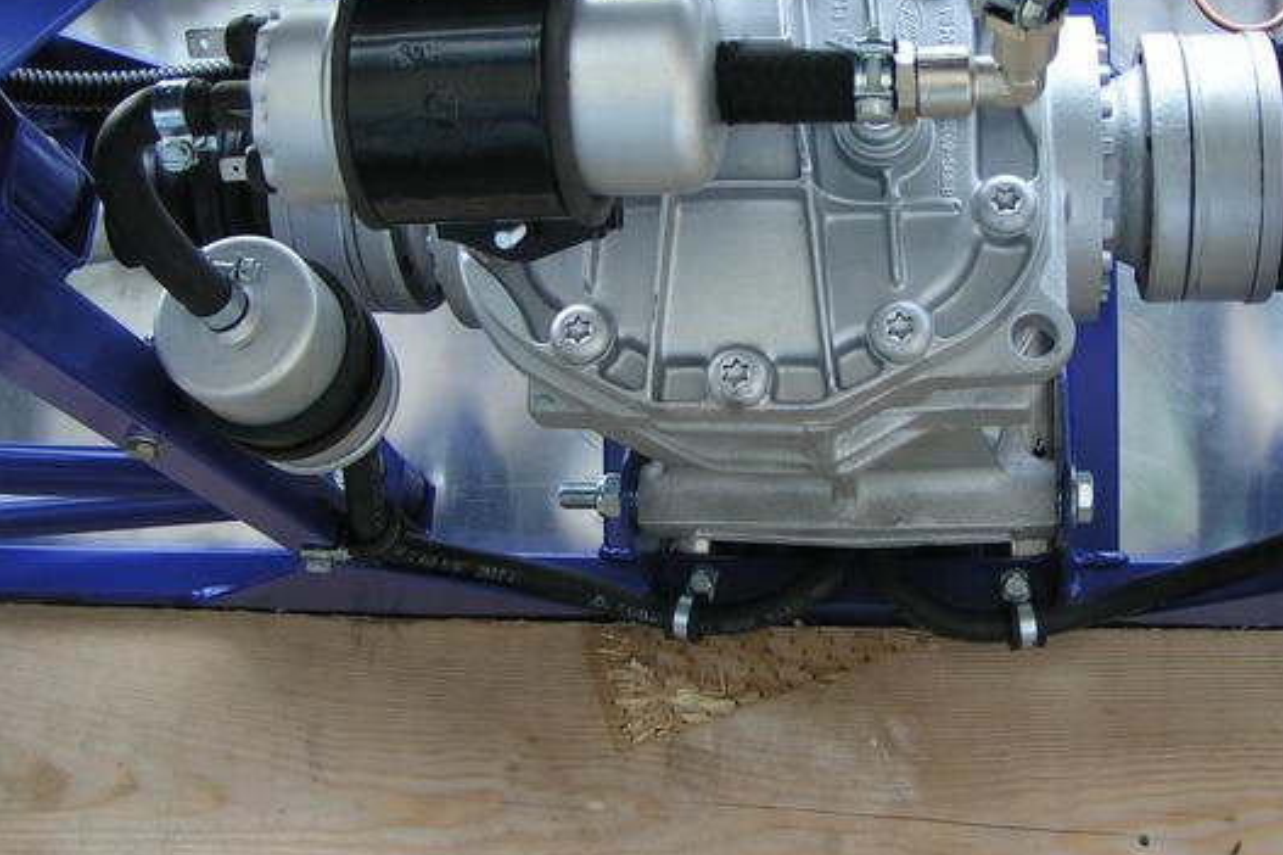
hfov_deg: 41.1
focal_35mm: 48
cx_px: 699
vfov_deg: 27.9
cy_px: 275
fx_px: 1710
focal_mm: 5.8
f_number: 3.5
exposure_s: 1/60
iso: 50
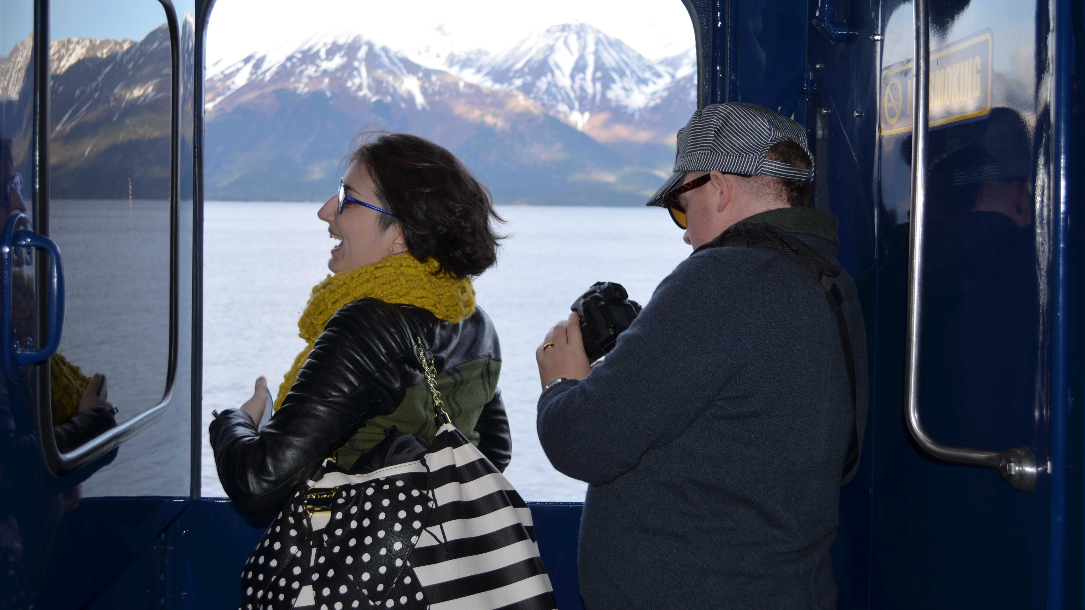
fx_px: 1310
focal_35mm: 46
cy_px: 267
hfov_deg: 45.0
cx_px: 542
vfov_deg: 26.2
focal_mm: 29
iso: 100
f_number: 4.5
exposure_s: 1/125
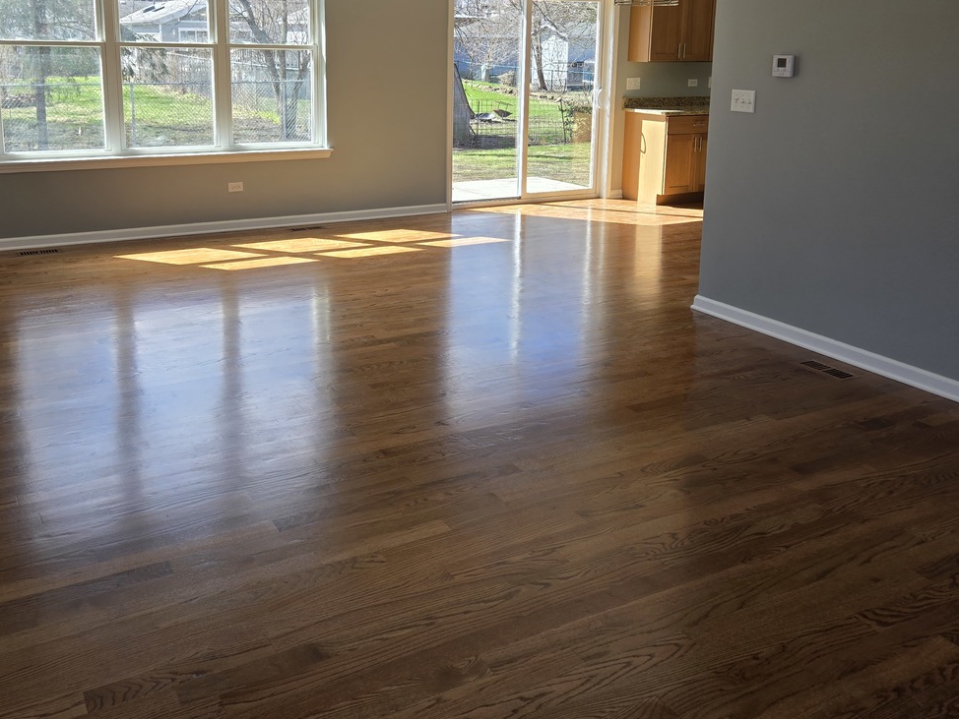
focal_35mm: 34
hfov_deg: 53.9
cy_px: 222
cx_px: 451
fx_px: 942
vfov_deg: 41.1
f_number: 1.8
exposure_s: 1/219
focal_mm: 5.4
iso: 25
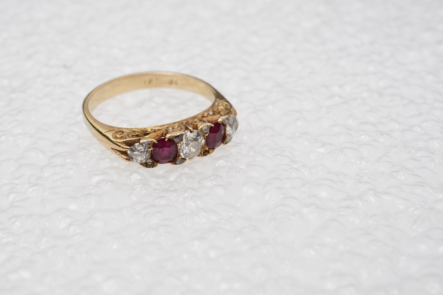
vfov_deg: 22.6
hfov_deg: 33.3
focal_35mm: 60
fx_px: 738
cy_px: 138
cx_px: 172
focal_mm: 30
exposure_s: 1/125
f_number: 20
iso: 400
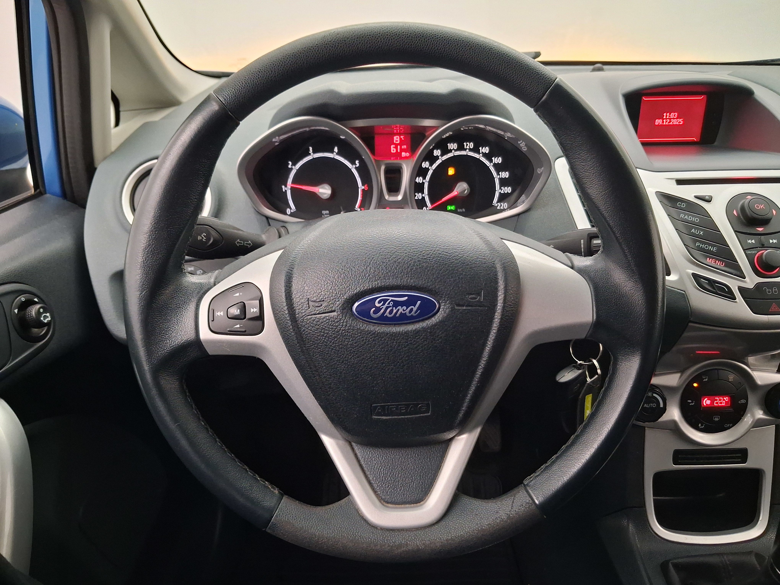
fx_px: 608
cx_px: 390
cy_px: 292
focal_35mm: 27
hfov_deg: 65.3
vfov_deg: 51.4
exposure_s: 1/33
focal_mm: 4
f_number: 1.8
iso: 500
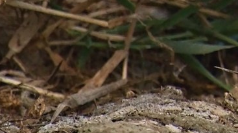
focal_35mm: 4114
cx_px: 548
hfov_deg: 0.5
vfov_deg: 0.3
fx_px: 25949
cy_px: -263
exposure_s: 1/2000
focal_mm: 600
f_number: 8
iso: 3200
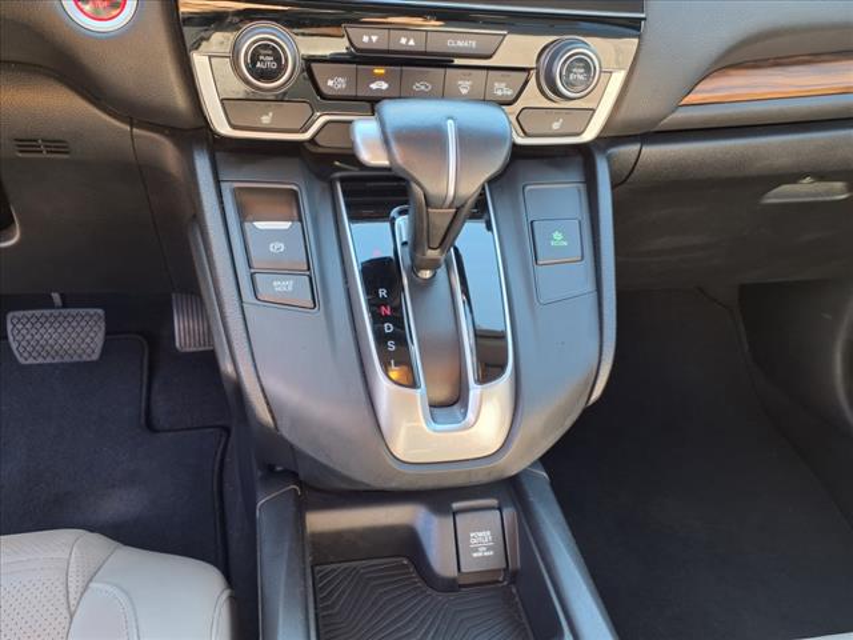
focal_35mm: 27
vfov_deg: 51.4
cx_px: 426
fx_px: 665
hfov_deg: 65.3
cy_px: 320
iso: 50
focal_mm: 3.58
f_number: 1.9
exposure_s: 1/40
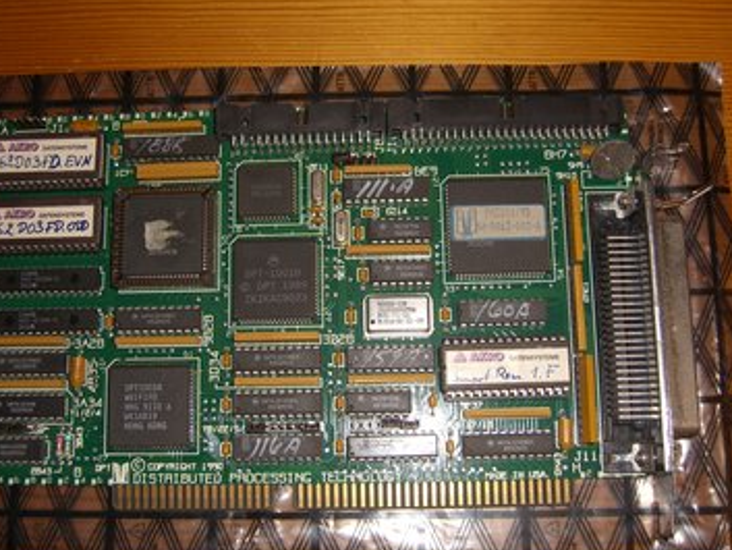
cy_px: 286
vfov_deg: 33.6
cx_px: 334
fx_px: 910
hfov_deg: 43.8
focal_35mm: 43
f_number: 2.8
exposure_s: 1/60
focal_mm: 7.9
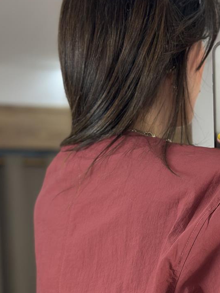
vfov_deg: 17.8
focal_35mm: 107
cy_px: 315
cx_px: 136
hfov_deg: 13.8
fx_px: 907
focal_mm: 6.86
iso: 80
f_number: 1.78
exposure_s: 1/141
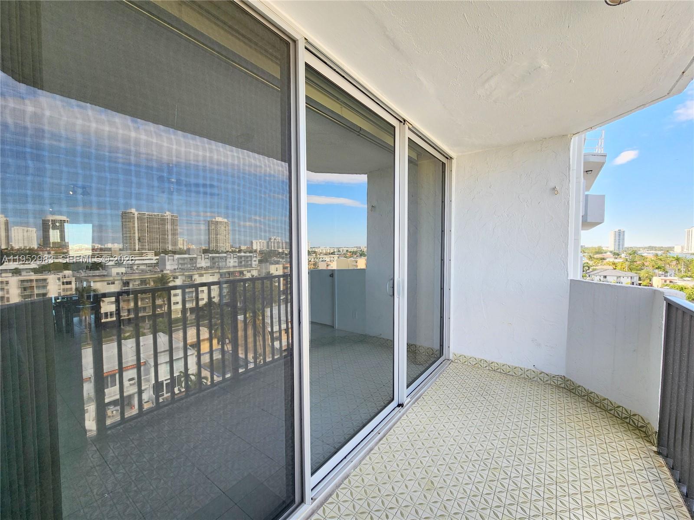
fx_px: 261
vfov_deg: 89.9
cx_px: 347
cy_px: 260
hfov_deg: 106.2
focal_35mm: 13
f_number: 2.2
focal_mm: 2.2
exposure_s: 1/249
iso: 50
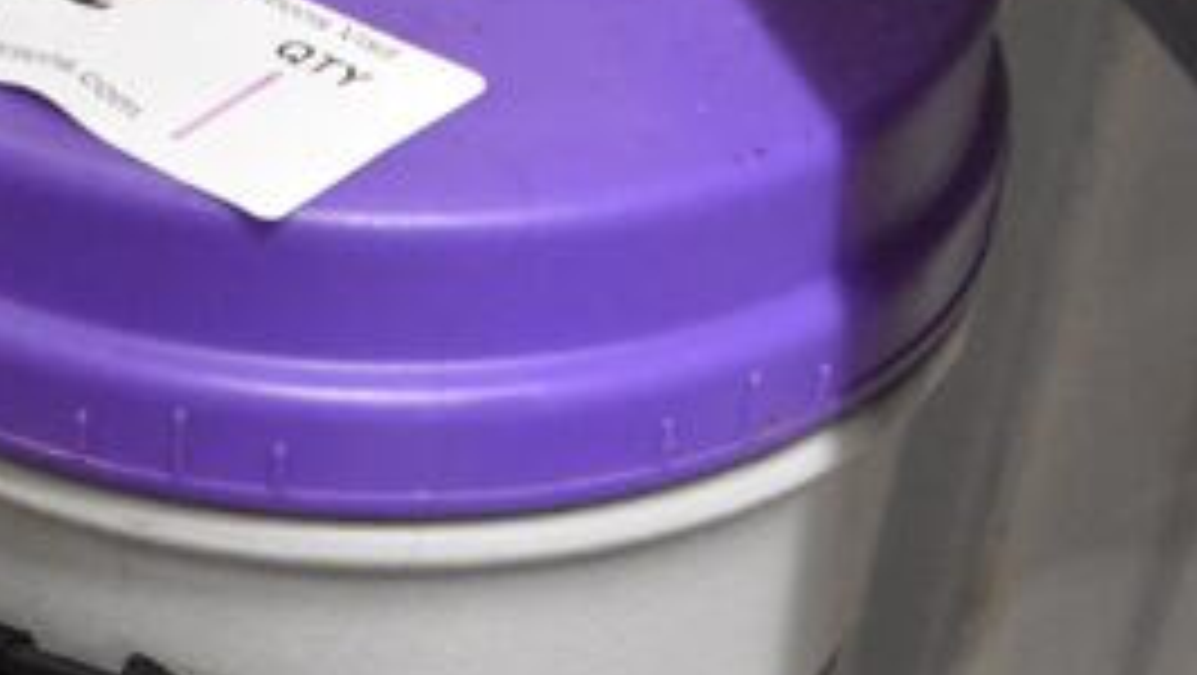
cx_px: 198
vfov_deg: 11.8
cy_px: 1123
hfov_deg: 21.6
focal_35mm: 97
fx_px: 3081
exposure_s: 1/125
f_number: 3.5
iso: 7200
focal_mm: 18
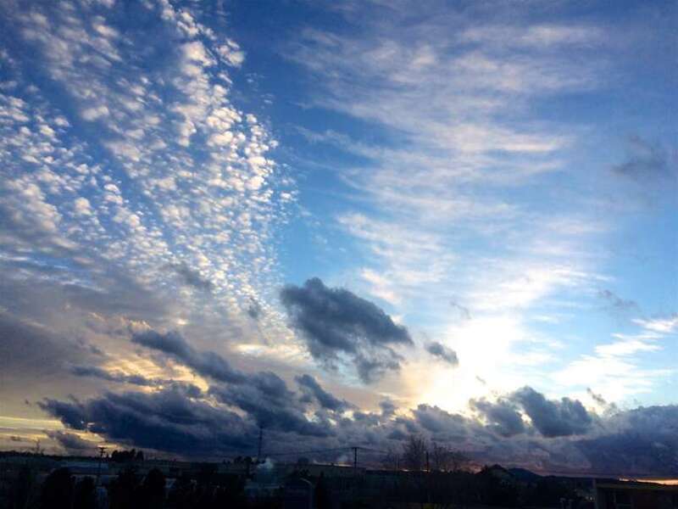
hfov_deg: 61.7
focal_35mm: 29
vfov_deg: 48.2
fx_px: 568
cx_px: 339
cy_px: 254
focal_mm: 4.15
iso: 32
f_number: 2.2
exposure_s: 1/1053
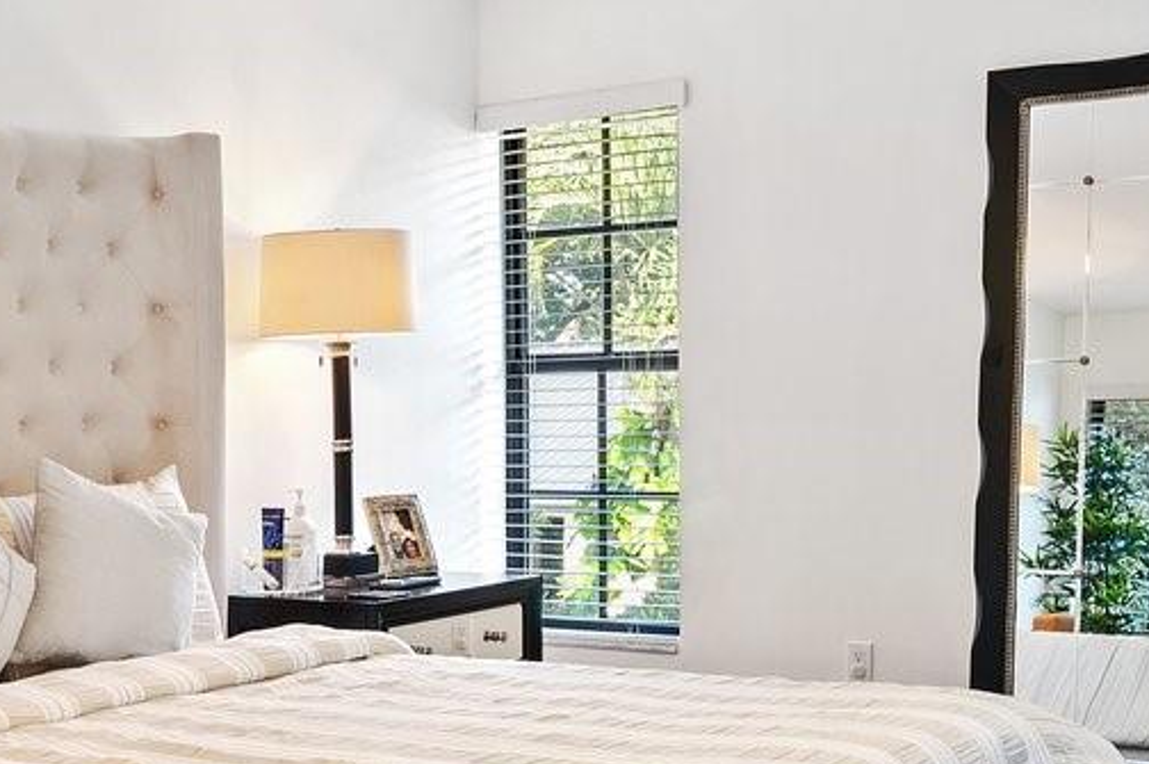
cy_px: 379
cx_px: 264
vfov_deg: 20.9
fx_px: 2073
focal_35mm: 65
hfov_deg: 30.4
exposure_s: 1
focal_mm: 16
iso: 200
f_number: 8
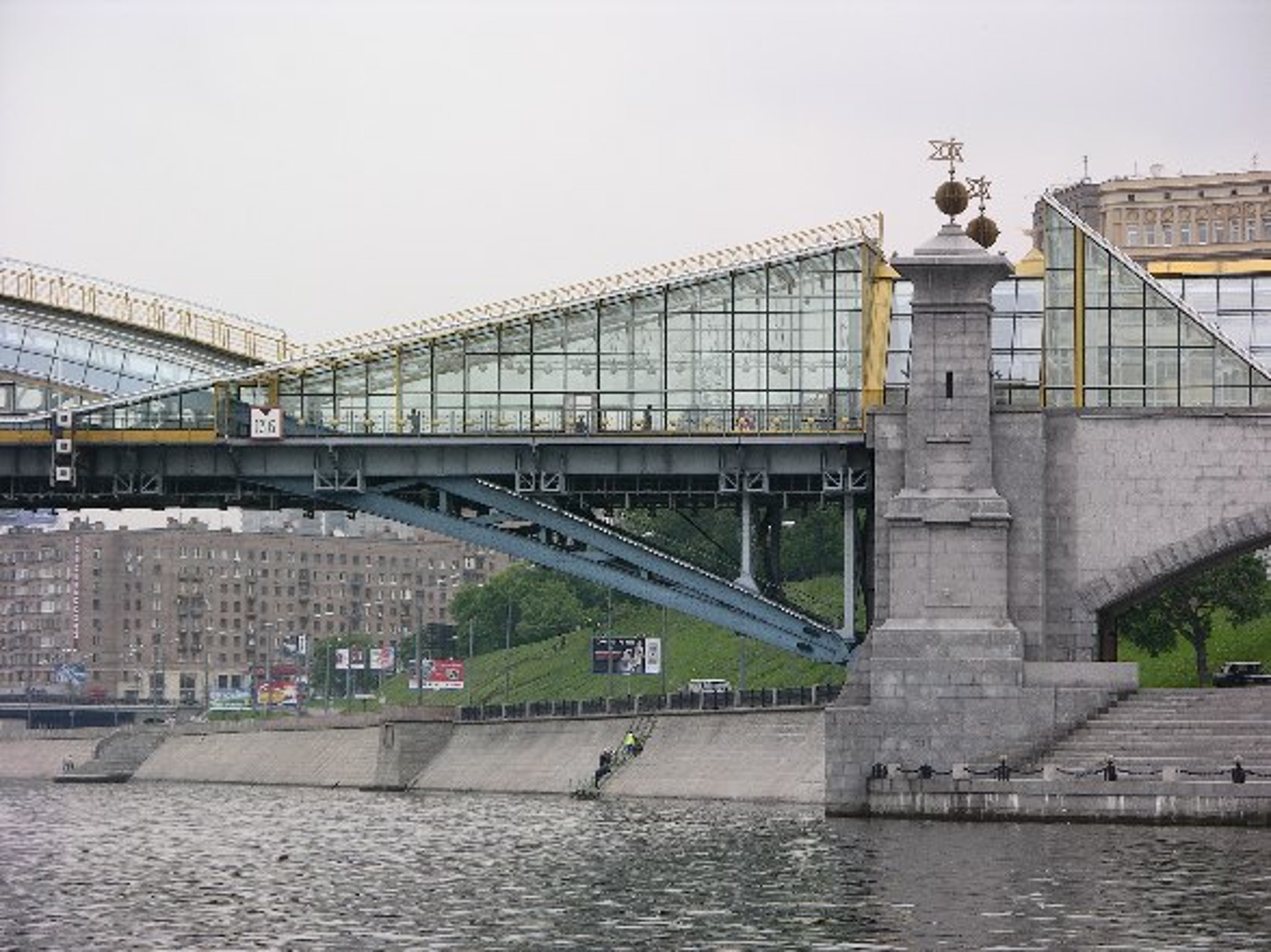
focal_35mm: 150
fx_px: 5506
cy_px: 476
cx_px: 636
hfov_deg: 13.2
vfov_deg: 9.9
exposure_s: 1/92.4
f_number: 4.4
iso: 50
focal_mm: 37.7
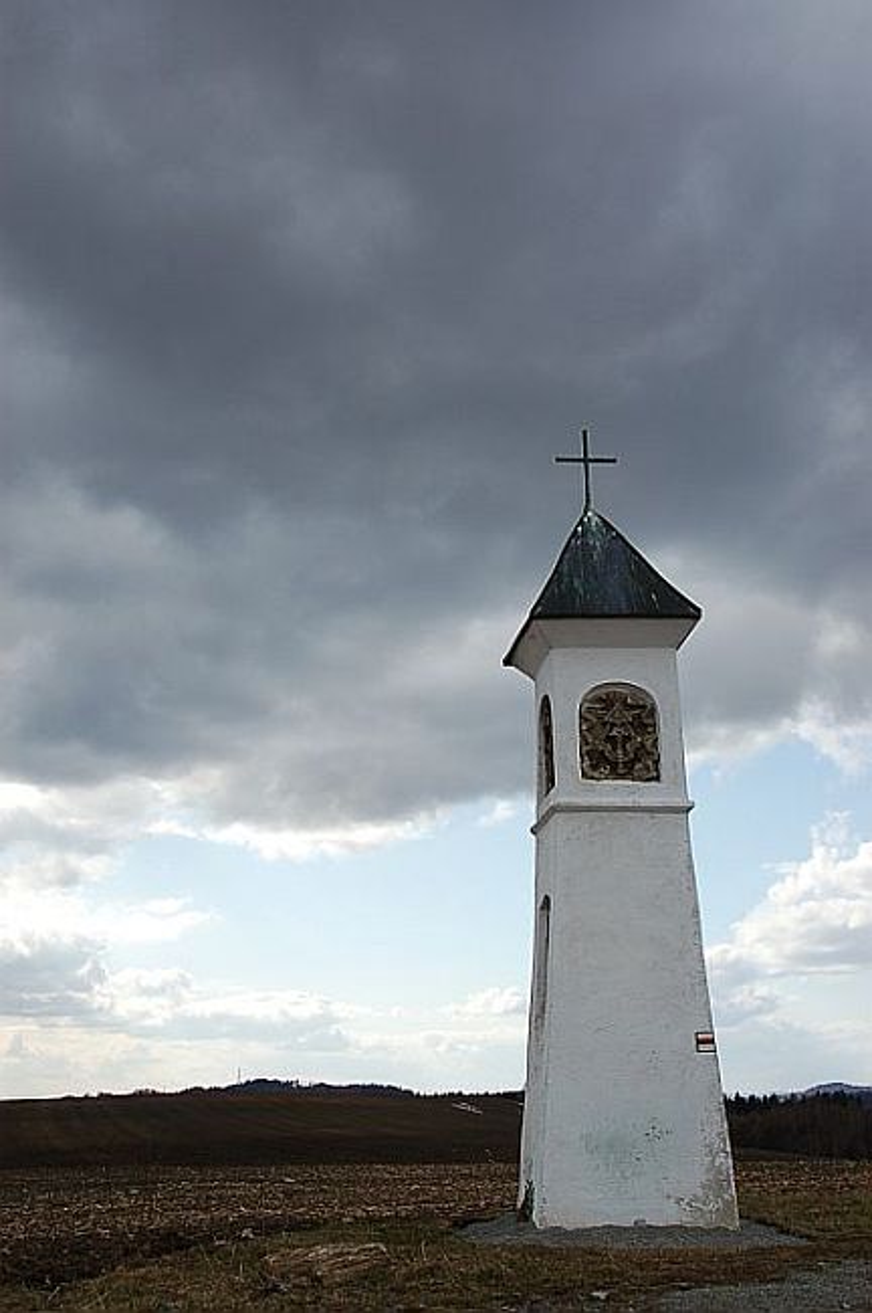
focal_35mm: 42
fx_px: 1529
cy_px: 656
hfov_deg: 31.8
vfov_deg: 46.4
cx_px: 436
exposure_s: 1/400
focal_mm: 28
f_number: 10
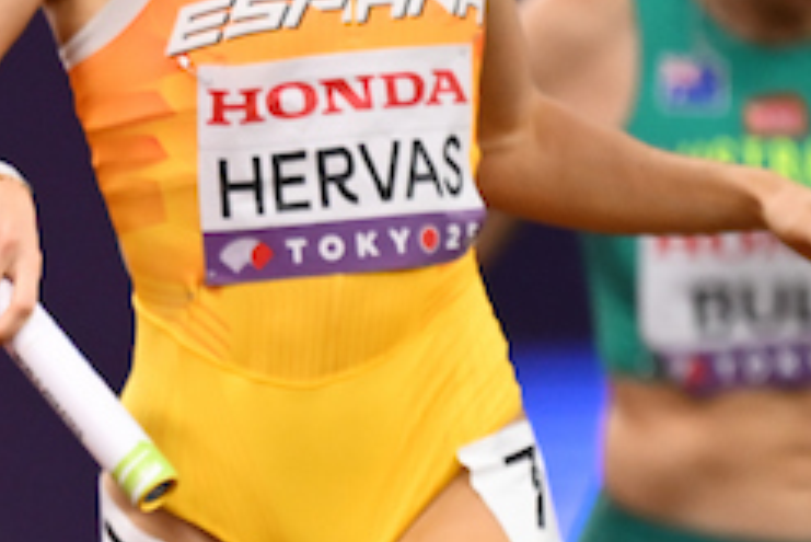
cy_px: 581
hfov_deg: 1.1
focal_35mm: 1944
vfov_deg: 0.7
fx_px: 43818
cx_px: -765
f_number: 2.8
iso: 1600
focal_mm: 400
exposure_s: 1/2000
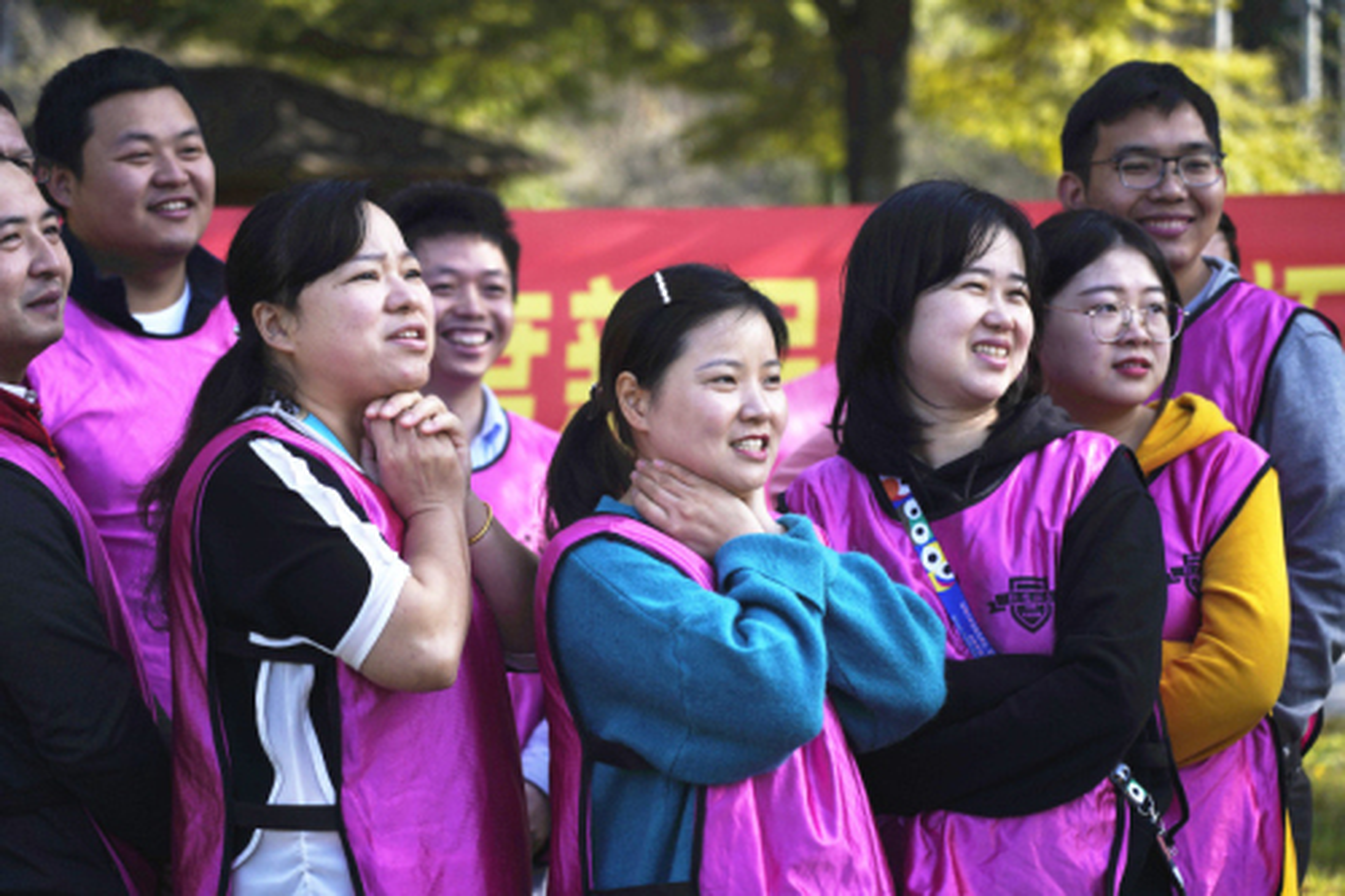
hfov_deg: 19.5
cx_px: 672
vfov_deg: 13.0
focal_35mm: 105
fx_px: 3921
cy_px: 448
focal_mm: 105
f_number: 4
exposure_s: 1/640
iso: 100
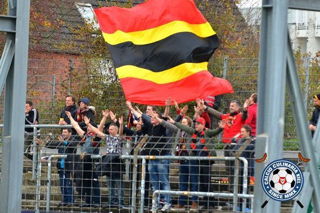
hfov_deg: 11.4
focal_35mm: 180
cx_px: 160
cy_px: 106
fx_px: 1600
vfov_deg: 7.6
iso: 720
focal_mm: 120
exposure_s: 1/1000
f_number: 4
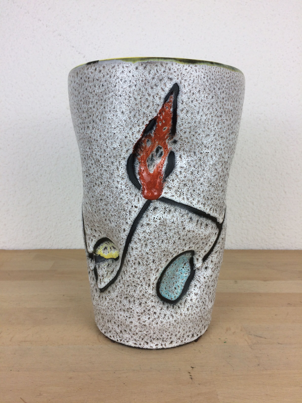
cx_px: 151
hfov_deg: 48.2
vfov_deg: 61.7
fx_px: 337
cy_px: 202
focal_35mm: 29
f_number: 2.2
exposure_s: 1/100
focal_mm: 4.15
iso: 50
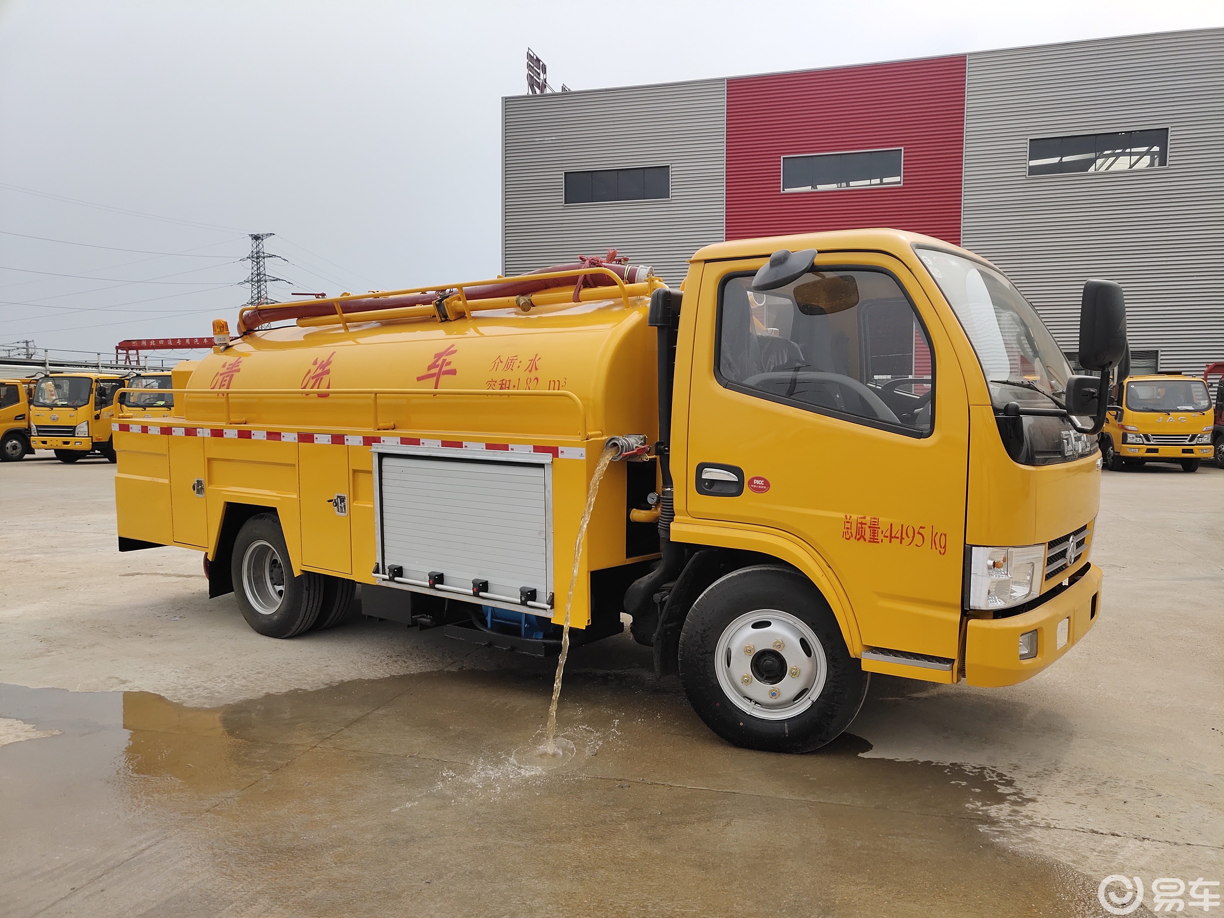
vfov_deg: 46.8
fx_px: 1061
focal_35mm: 30
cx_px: 612
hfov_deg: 60.0
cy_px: 459
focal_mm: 4.35
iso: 50
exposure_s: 1/2721
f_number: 1.8
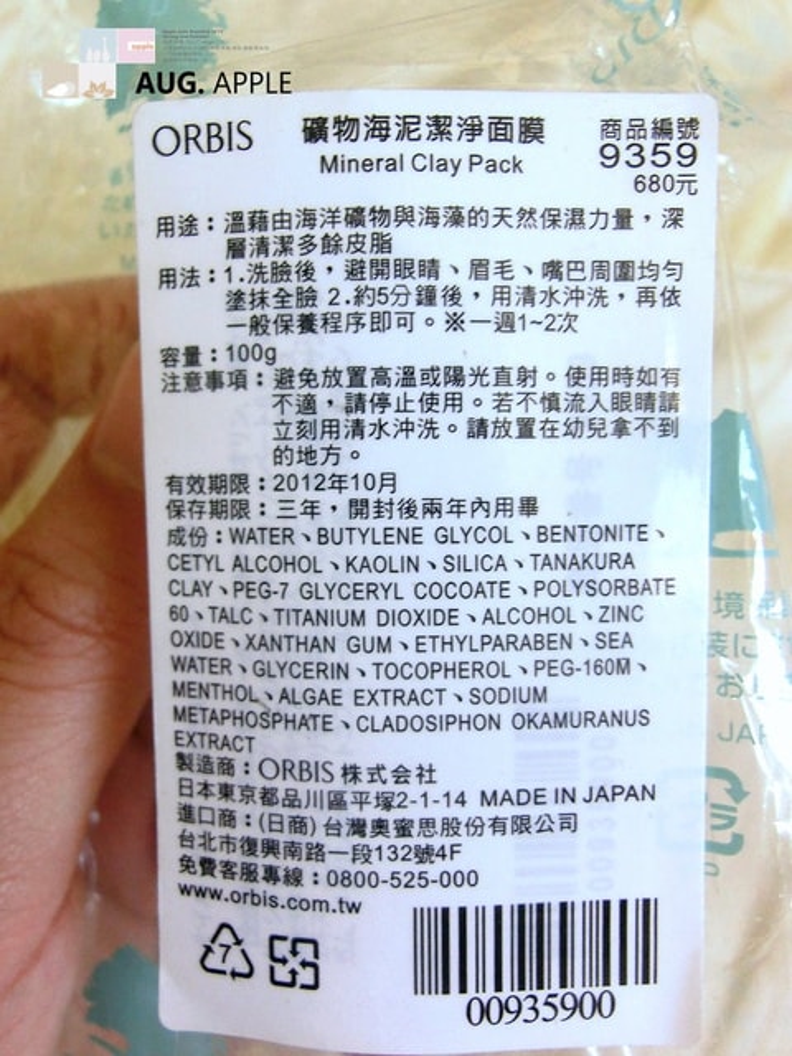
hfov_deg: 46.8
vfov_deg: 60.0
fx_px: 915
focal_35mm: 30
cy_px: 528
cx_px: 396
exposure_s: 1/60
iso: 250
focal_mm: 5.25
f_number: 3.5
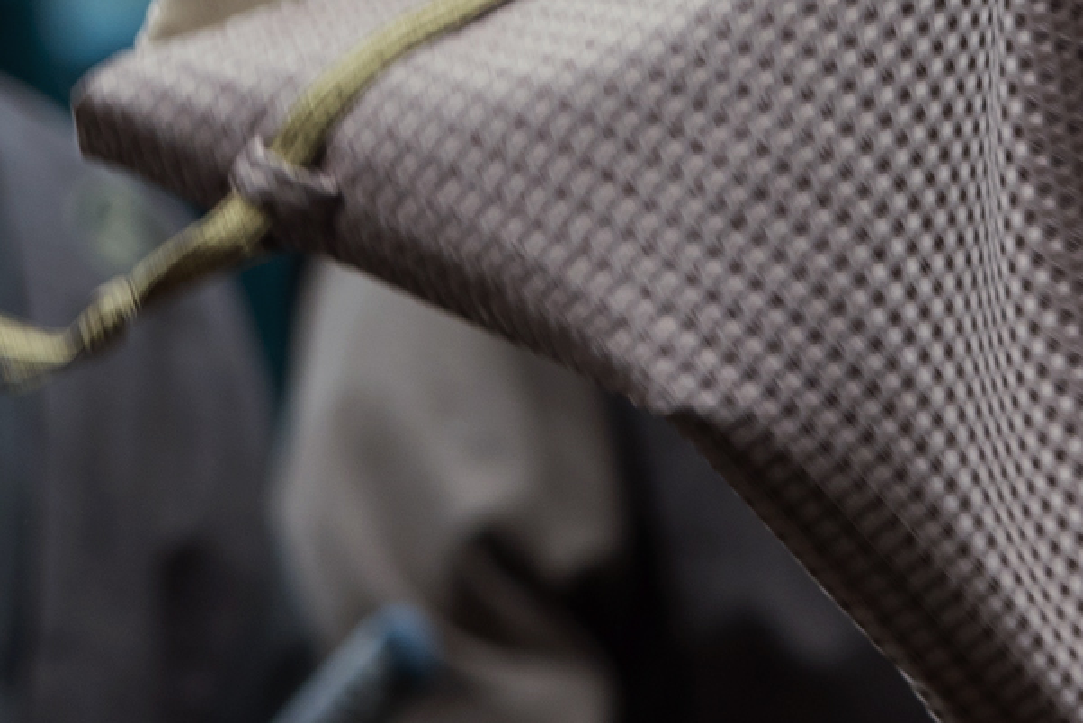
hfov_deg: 4.0
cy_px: -281
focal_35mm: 513
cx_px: 993
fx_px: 15439
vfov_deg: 2.7
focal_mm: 103
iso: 320
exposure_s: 1/400
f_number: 3.2
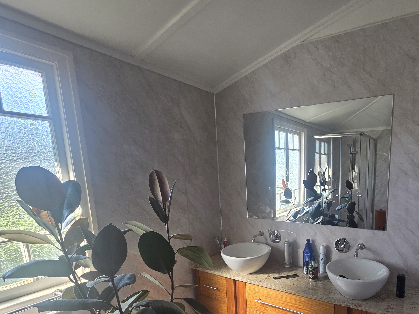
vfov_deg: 66.5
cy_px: 214
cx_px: 293
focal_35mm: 19
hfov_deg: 80.6
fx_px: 230
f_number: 2.2
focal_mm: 2.2
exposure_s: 1/100
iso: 80
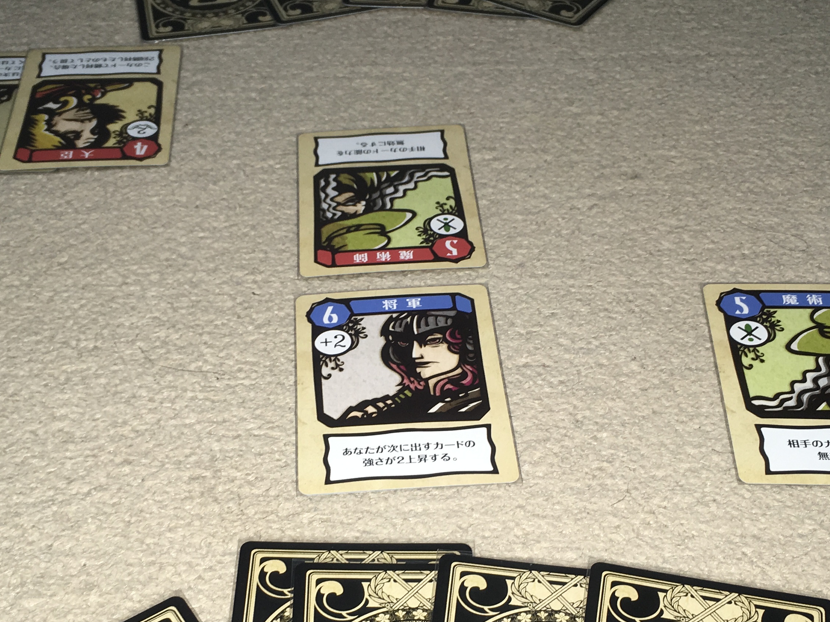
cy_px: 437
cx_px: 389
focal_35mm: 52
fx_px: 1247
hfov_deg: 36.8
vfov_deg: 27.8
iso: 25
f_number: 2.2
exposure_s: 1/33
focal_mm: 4.15
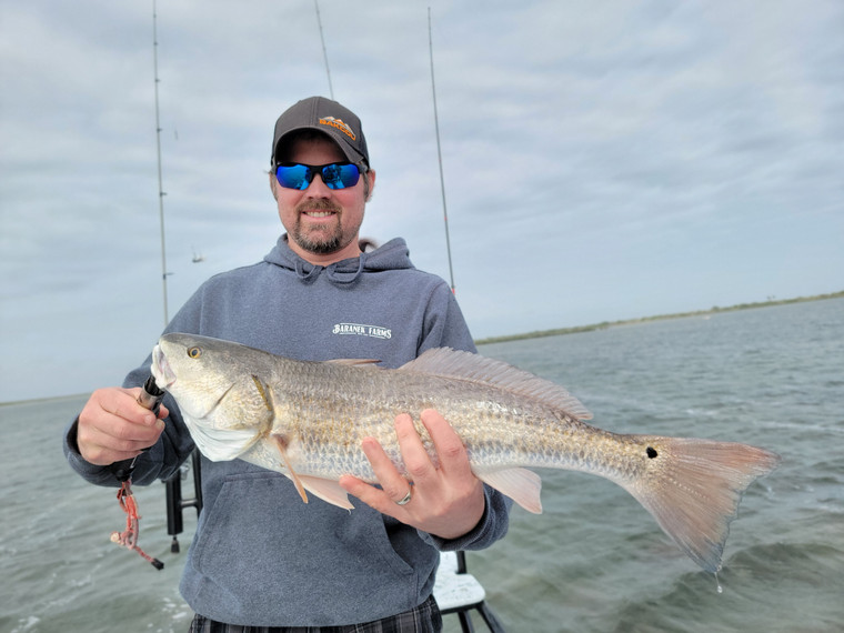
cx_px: 422
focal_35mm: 24
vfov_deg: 56.8
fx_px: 585
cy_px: 316
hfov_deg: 71.6
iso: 16
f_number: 1.8
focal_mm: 6.7
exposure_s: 1/662
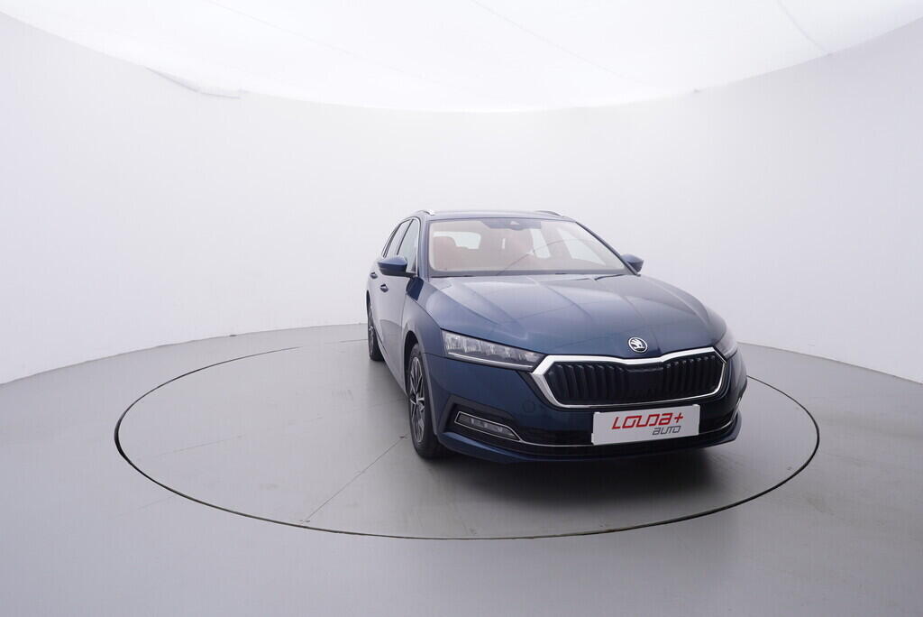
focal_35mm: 22
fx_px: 577
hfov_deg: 77.3
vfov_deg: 56.2
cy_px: 308
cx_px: 462
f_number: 5
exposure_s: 1/80
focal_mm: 15
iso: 200
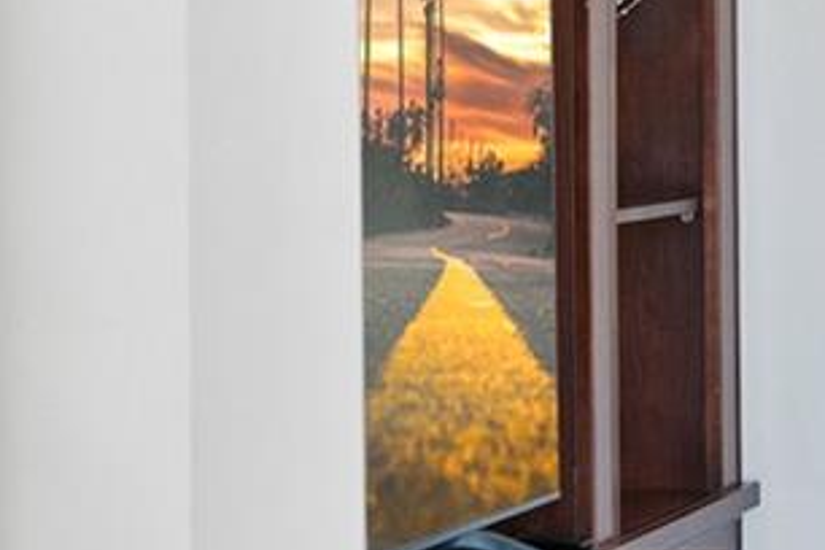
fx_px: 2452
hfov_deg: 14.6
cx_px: 1806
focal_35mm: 107
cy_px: 61
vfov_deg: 12.7
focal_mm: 16
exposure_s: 1/10
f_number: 5.6
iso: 640
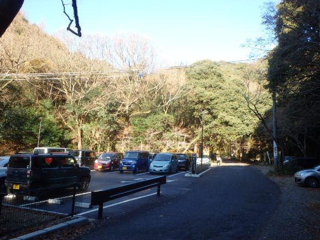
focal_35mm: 31
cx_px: 163
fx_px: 287
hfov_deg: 58.3
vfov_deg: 45.5
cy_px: 119
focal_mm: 5
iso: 125
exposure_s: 1/160
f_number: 3.9
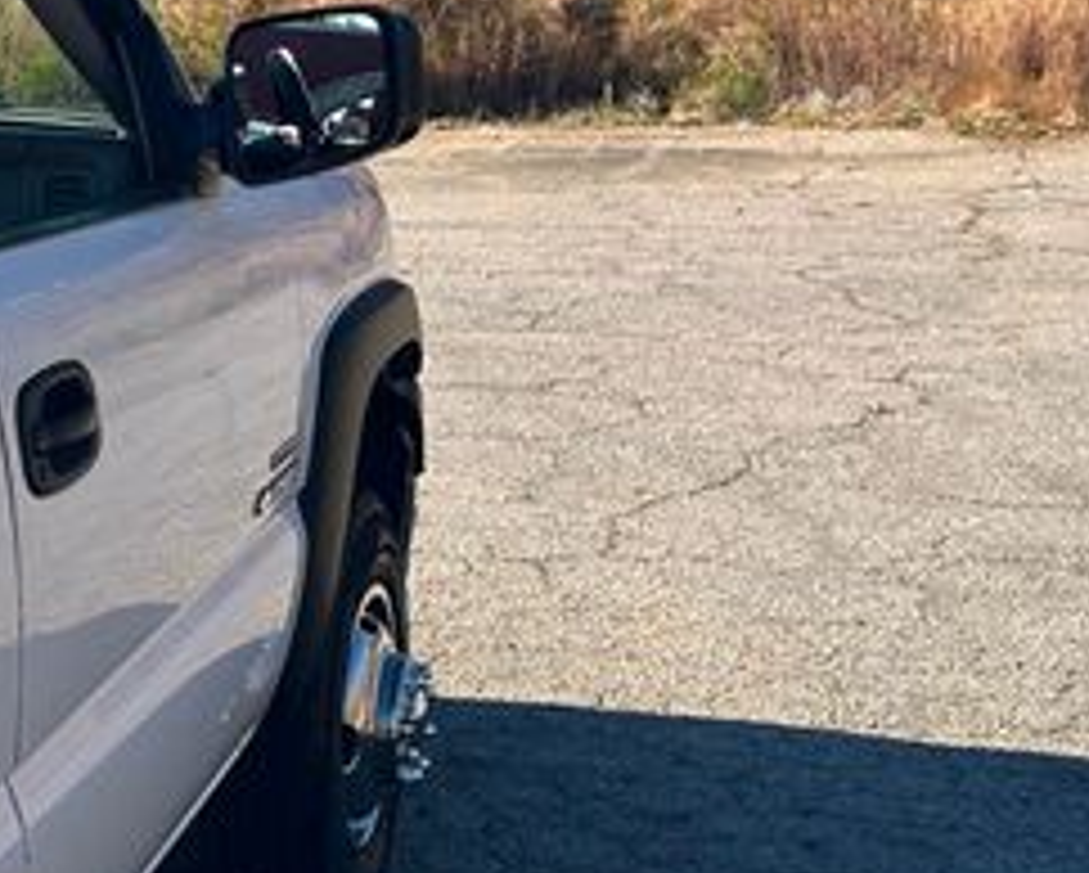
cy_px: 360
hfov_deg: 25.0
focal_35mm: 67
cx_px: -270
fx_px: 2161
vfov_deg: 22.8
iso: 50
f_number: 1.5
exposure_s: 1/2571
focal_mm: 5.7
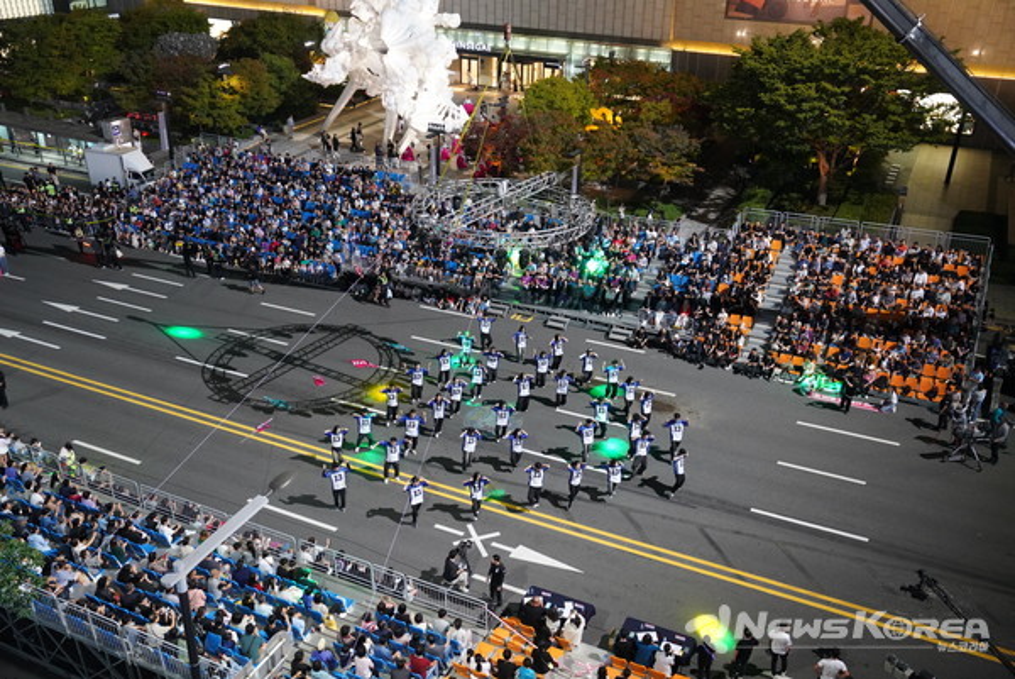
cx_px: 508
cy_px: 340
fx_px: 931
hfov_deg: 57.2
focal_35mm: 33
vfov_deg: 40.0
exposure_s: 1/160
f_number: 2.8
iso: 3200
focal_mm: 33
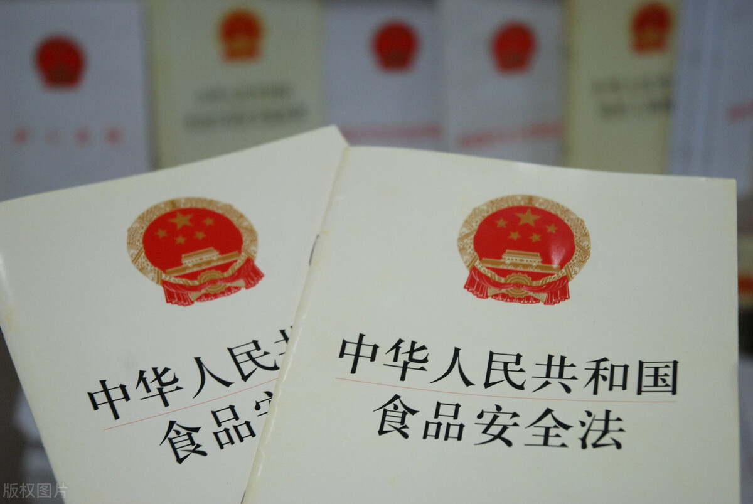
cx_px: 376
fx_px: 1445
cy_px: 252
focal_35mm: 69
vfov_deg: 19.8
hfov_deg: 29.2
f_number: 4.5
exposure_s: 1/50
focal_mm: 46
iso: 500
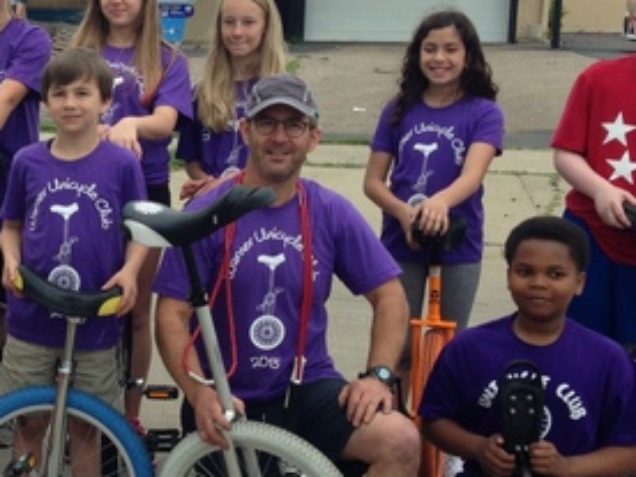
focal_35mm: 86
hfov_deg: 21.9
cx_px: -7
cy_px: 240
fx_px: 1580
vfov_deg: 17.2
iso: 50
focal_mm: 4.12
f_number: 2.4
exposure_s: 1/387
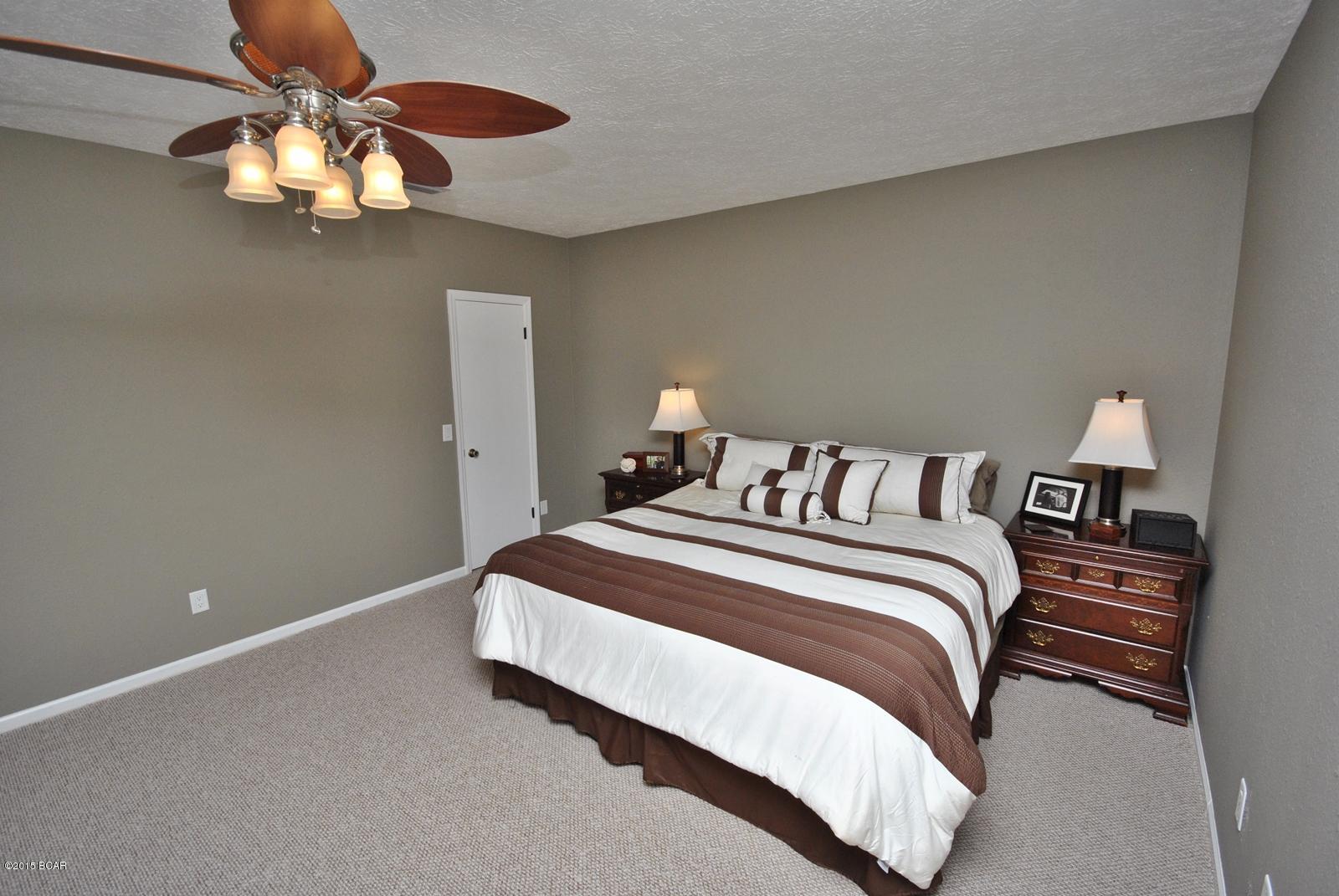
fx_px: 559
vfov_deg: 77.5
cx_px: 670
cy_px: 448
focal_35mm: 15
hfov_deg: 100.3
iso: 400
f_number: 6.3
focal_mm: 10
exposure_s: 1/200
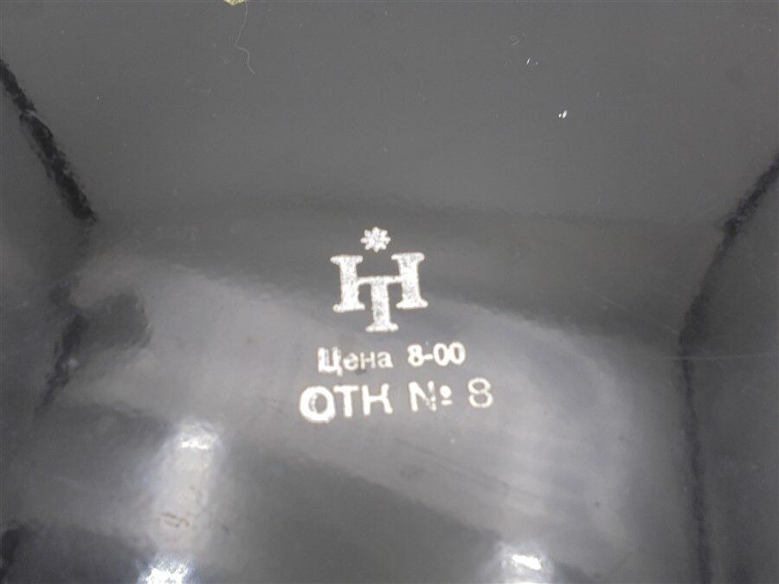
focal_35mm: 34
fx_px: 765
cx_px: 390
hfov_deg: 54.0
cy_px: 292
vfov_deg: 41.8
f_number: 4
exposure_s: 1/80
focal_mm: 6.1
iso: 100
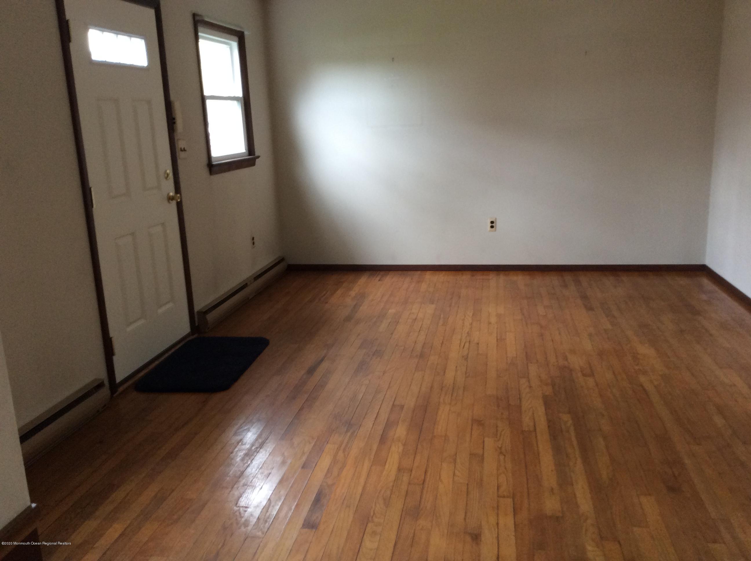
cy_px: 280
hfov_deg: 56.9
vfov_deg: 44.1
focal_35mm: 32
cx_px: 376
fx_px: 693
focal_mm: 3.3
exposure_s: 1/24
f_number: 2.4
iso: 80
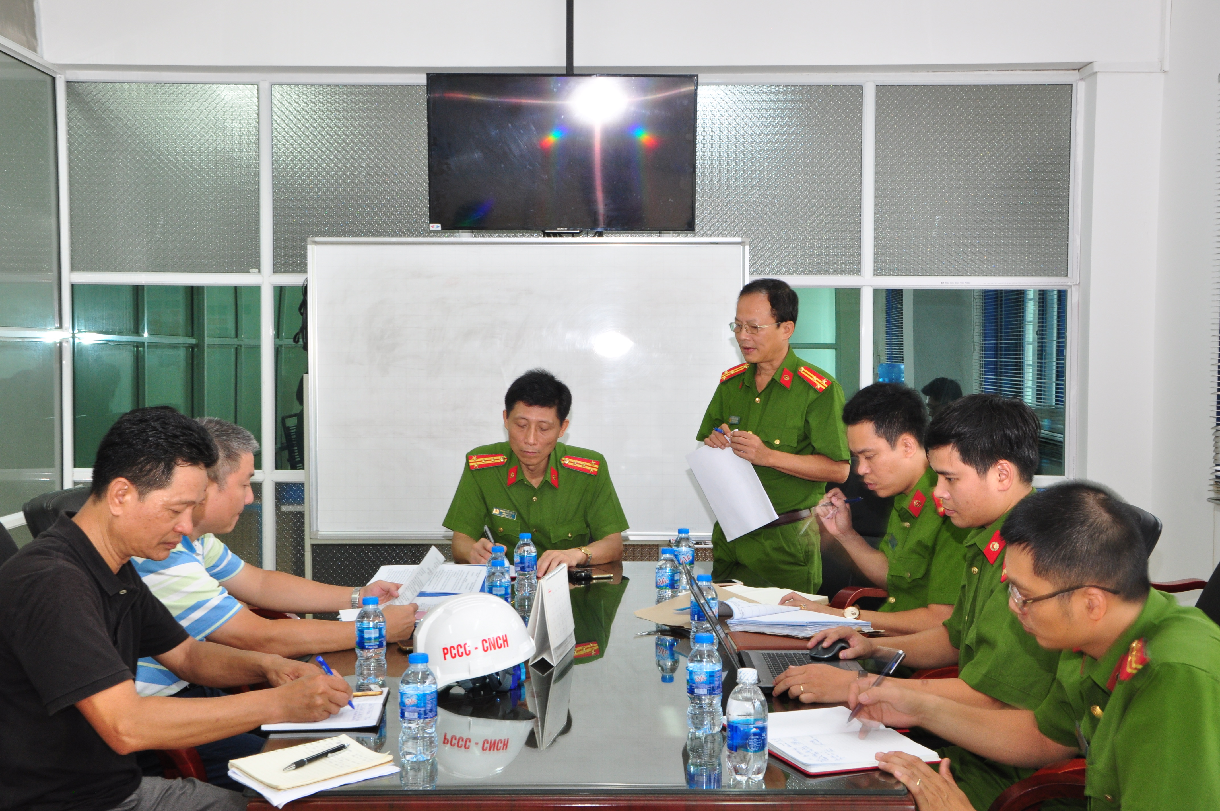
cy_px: 406
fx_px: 1422
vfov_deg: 31.8
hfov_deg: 46.4
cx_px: 610
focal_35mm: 42
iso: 500
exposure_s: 1/8
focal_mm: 28
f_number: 14
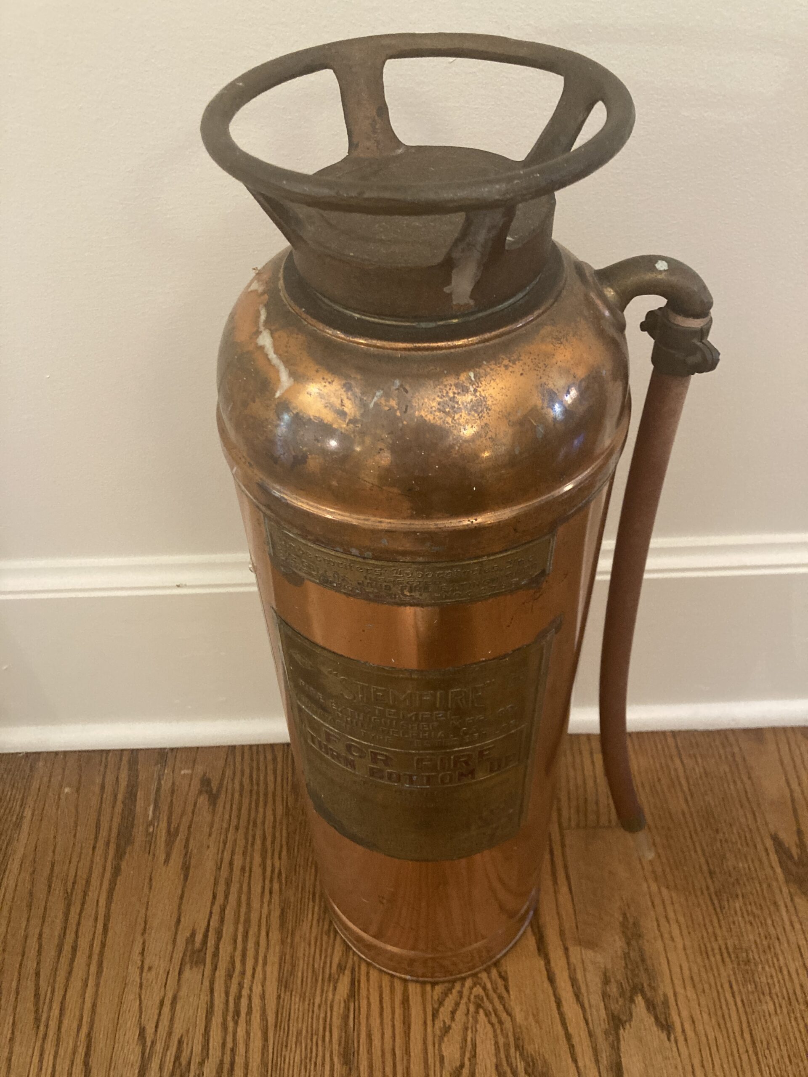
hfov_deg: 49.7
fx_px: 871
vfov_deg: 63.4
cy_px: 538
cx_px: 404
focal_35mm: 28
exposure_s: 1/30
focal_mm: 3.99
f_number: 1.8
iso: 320
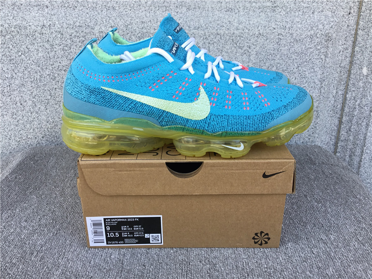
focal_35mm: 31
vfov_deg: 45.4
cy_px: 140
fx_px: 333
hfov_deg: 58.4
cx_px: 186
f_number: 2.4
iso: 25
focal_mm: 3.3
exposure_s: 1/128
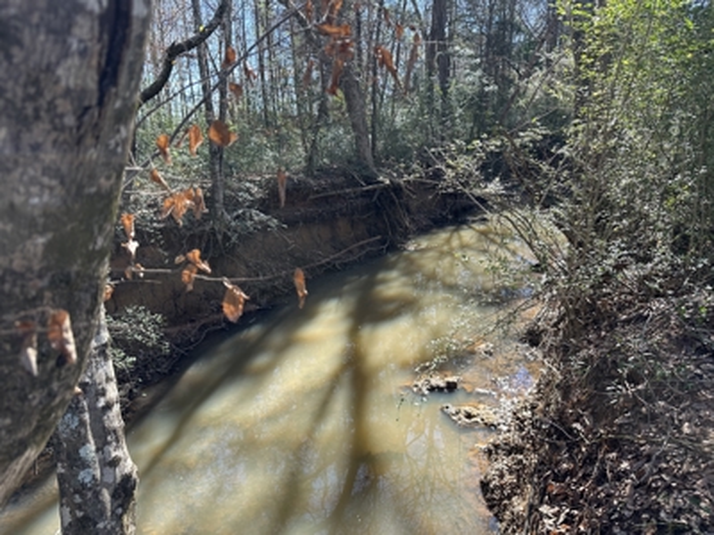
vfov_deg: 56.8
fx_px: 495
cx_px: 357
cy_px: 268
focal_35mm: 24
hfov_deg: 71.6
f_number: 1.78
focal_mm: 6.86
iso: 80
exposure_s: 1/458
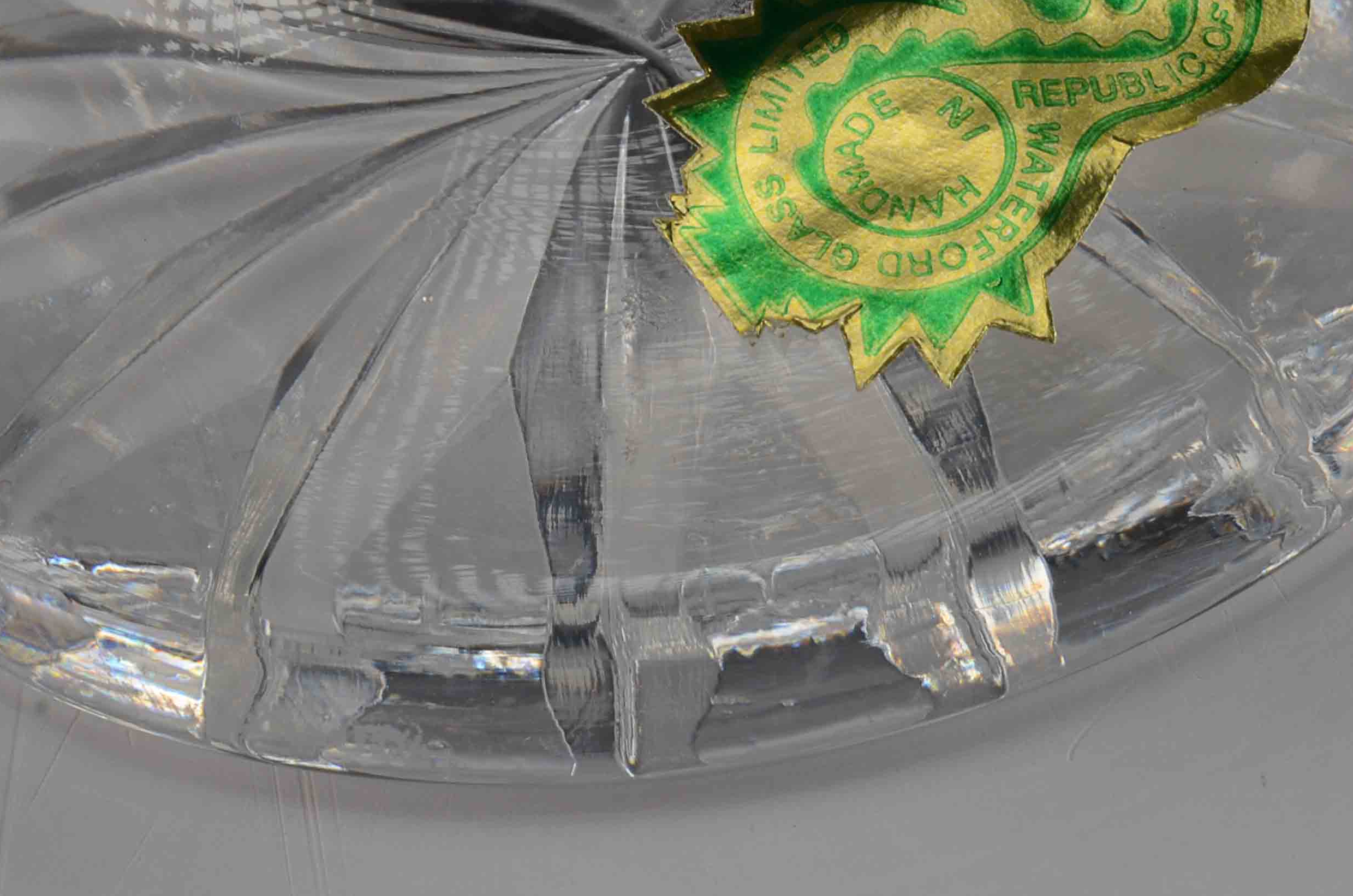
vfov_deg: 8.3
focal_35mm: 164
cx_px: 791
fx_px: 6151
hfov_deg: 12.5
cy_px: 121
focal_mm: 55
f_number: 20
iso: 100
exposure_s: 1/80
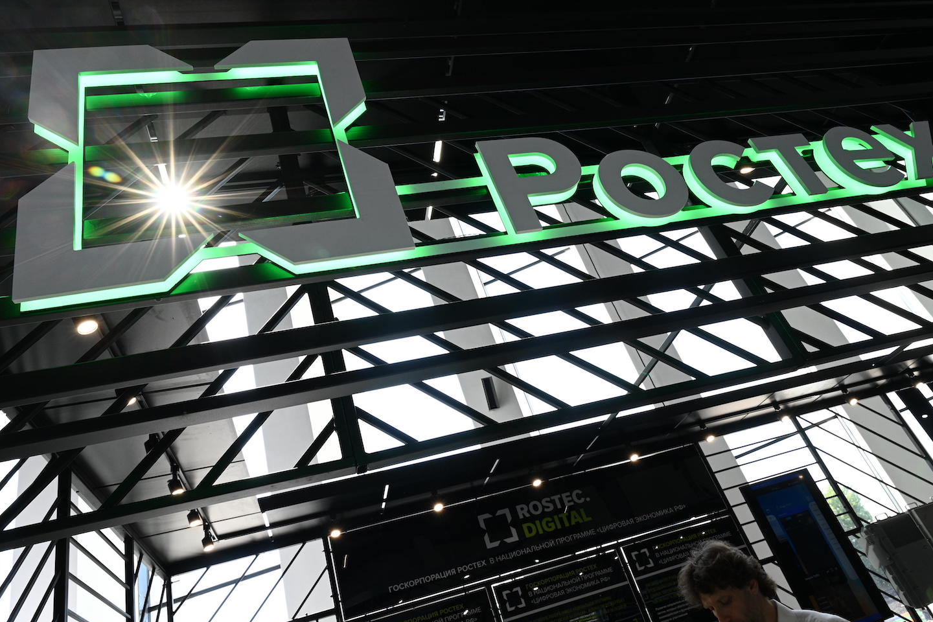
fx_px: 661
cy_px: 308
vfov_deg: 50.4
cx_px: 475
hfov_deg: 70.4
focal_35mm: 26
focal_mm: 24.5
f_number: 14
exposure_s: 1/50
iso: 500
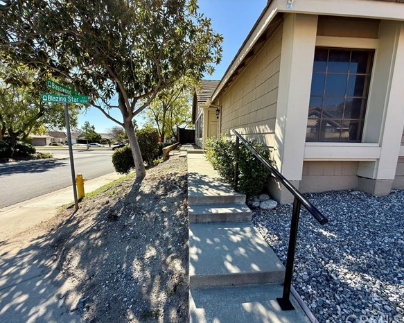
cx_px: 202
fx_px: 179
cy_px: 165
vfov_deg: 84.0
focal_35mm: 15
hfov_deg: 96.8
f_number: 2.2
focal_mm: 2.22
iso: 64
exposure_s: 1/1145
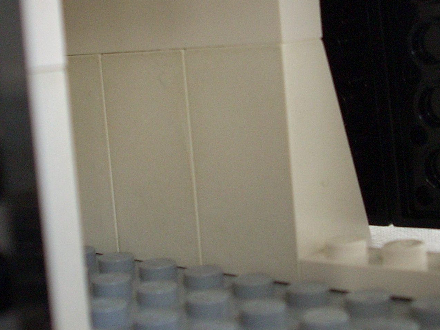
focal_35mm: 74
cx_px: 199
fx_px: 941
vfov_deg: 19.8
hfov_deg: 26.3
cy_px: 86
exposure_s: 1/30
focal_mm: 6.2
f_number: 2.8
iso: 168
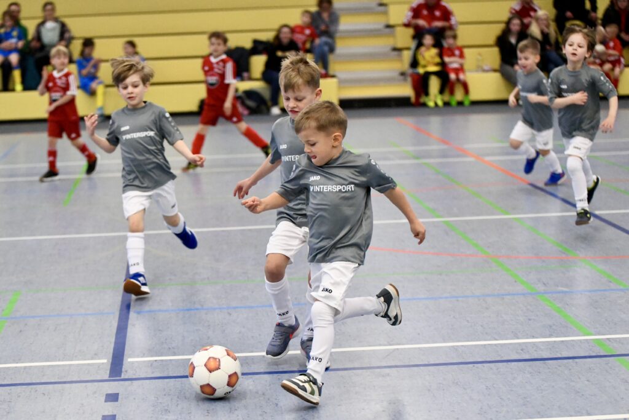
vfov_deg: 17.5
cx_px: 314
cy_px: 210
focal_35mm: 78
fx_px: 1363
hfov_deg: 26.0
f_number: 2.8
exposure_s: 1/1250
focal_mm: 78
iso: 8000
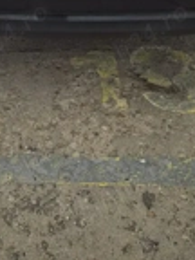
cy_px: -70
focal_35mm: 64
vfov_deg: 26.2
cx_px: 25
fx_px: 481
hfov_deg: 22.5
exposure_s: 1/147
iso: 25
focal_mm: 5.4
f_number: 1.8
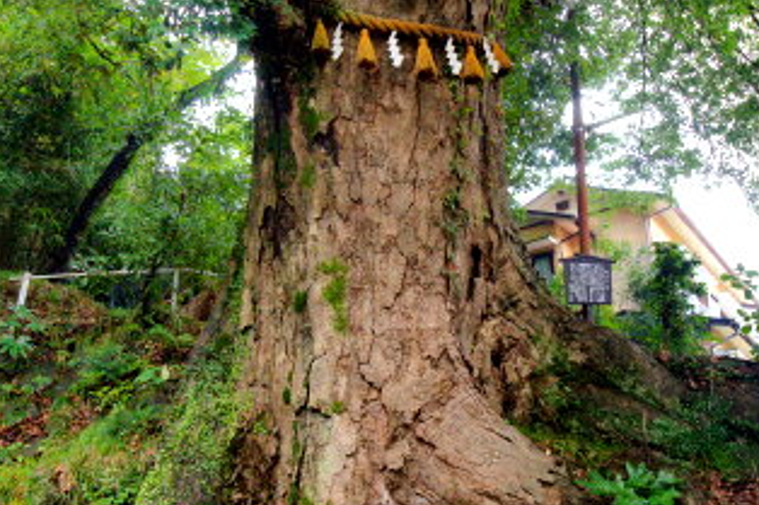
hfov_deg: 38.9
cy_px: 306
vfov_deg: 26.4
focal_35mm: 51
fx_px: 1075
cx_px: 390
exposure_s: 1/80
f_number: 8
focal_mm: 35
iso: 640
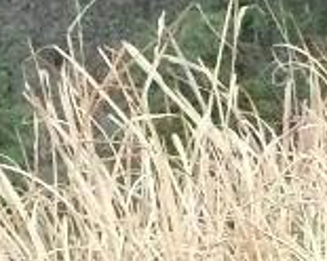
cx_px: 551
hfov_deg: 8.3
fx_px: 2187
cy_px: -377
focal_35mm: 226
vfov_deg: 6.5
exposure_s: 1/60
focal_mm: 5.7
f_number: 2.8
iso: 1600
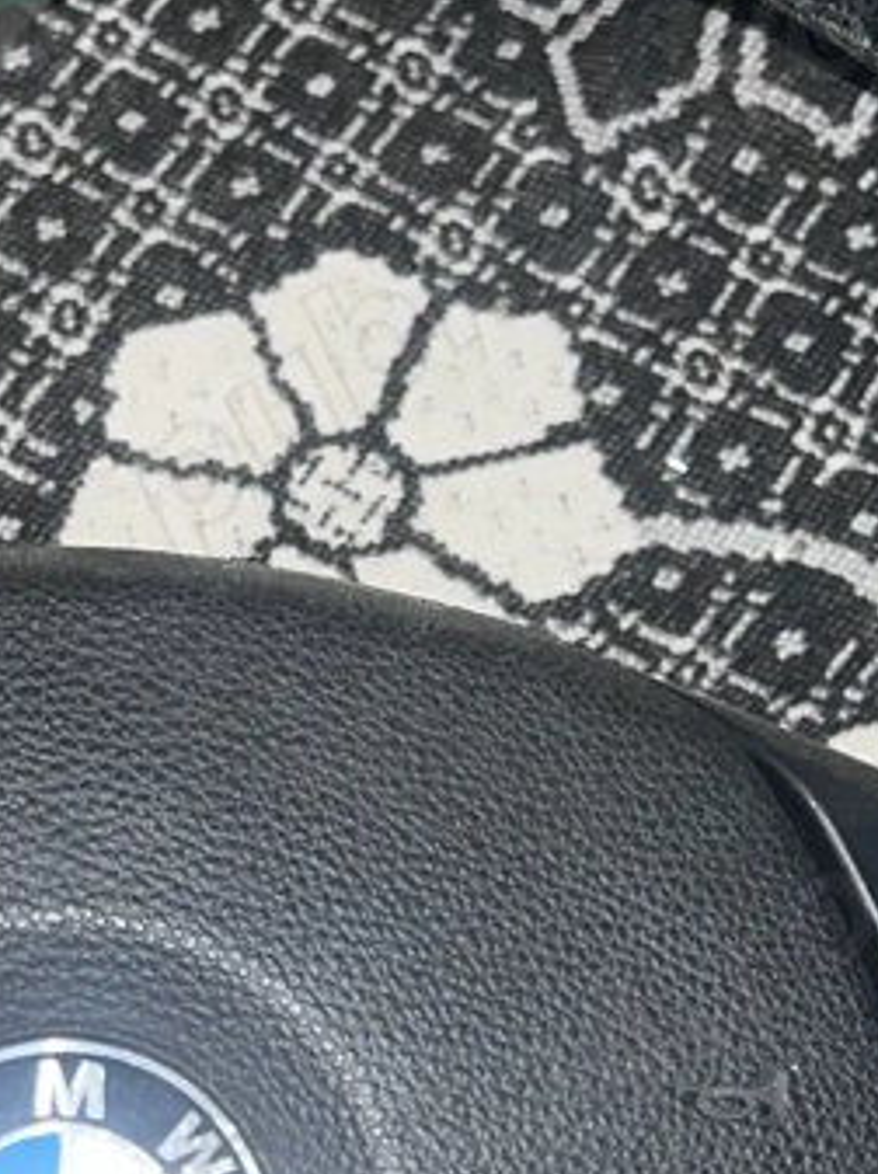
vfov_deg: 18.3
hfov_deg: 14.2
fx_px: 3490
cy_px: 1334
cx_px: 94
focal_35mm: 103
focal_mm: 5.7
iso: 32
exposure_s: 1/31
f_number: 1.5
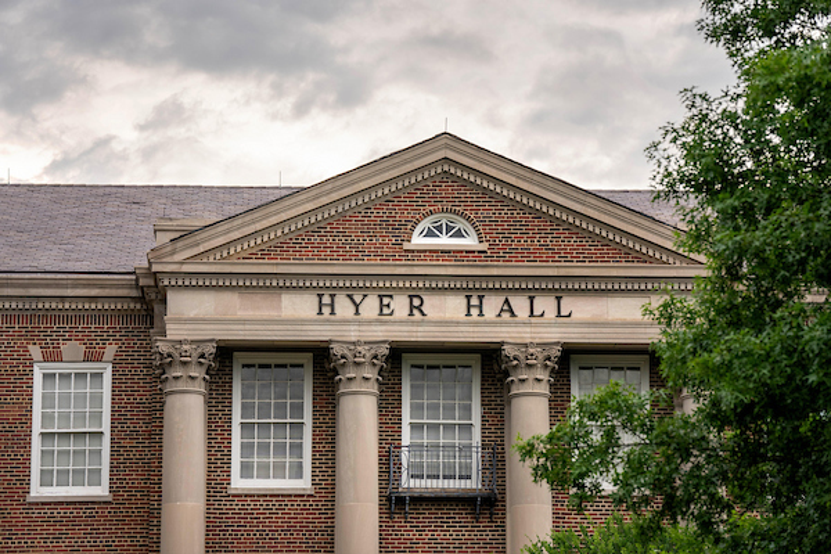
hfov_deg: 14.4
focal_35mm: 142
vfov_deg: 9.7
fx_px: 3278
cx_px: 416
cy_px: 277
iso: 400
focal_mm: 142
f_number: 7.1
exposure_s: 1/250
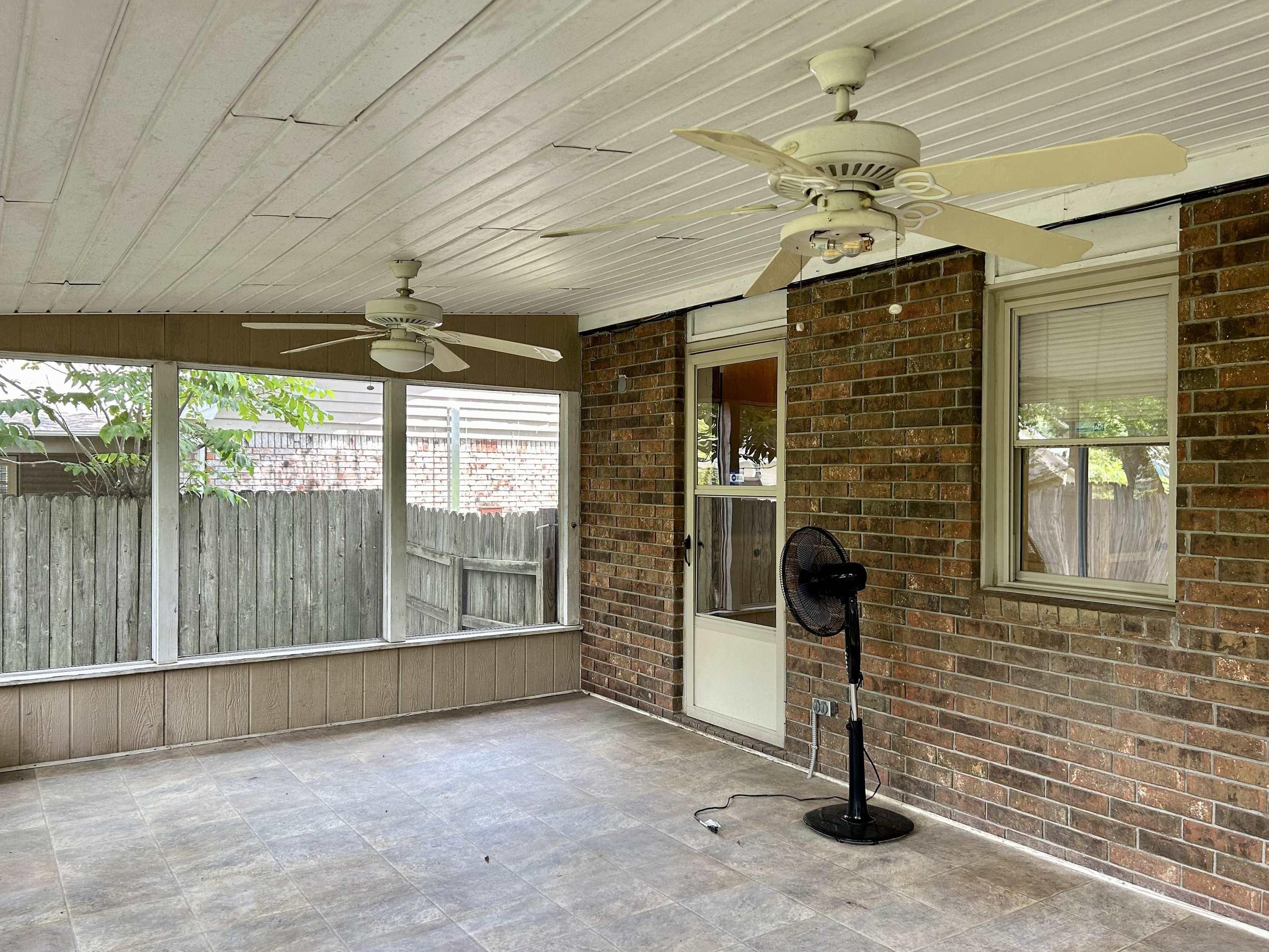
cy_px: 477
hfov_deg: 65.3
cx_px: 642
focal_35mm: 27
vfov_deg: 51.4
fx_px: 990
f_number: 1.5
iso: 80
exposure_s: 1/121
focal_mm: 5.7
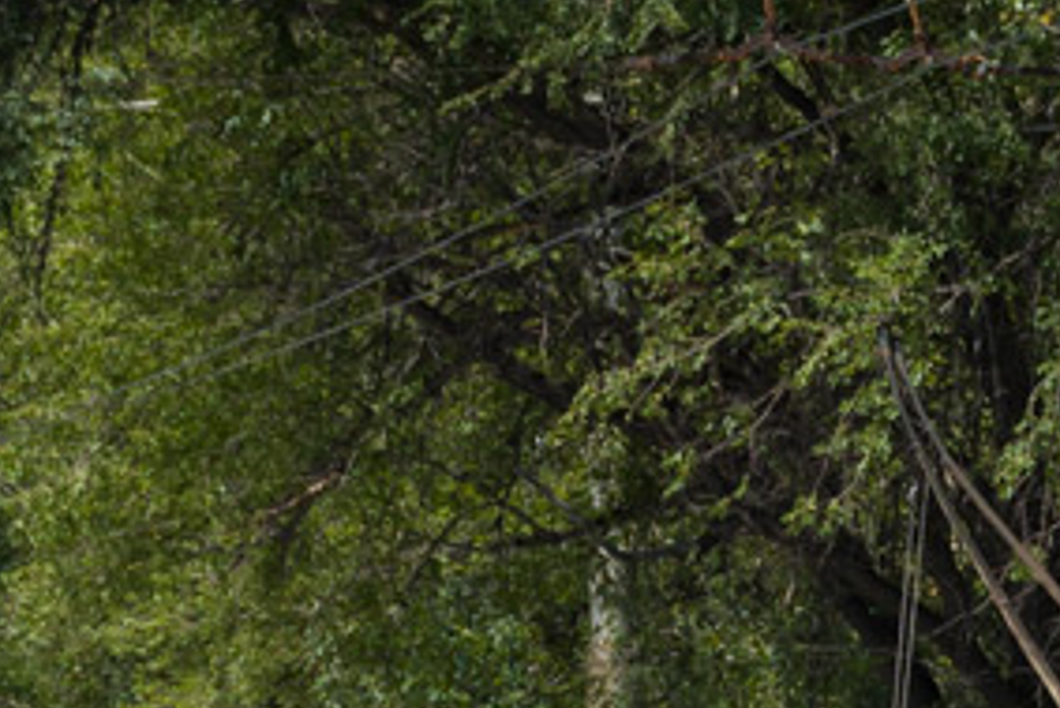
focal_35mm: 381
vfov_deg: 3.6
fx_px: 11224
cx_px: 2068
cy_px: 835
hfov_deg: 5.3
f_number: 9
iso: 100
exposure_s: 1/400
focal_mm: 60
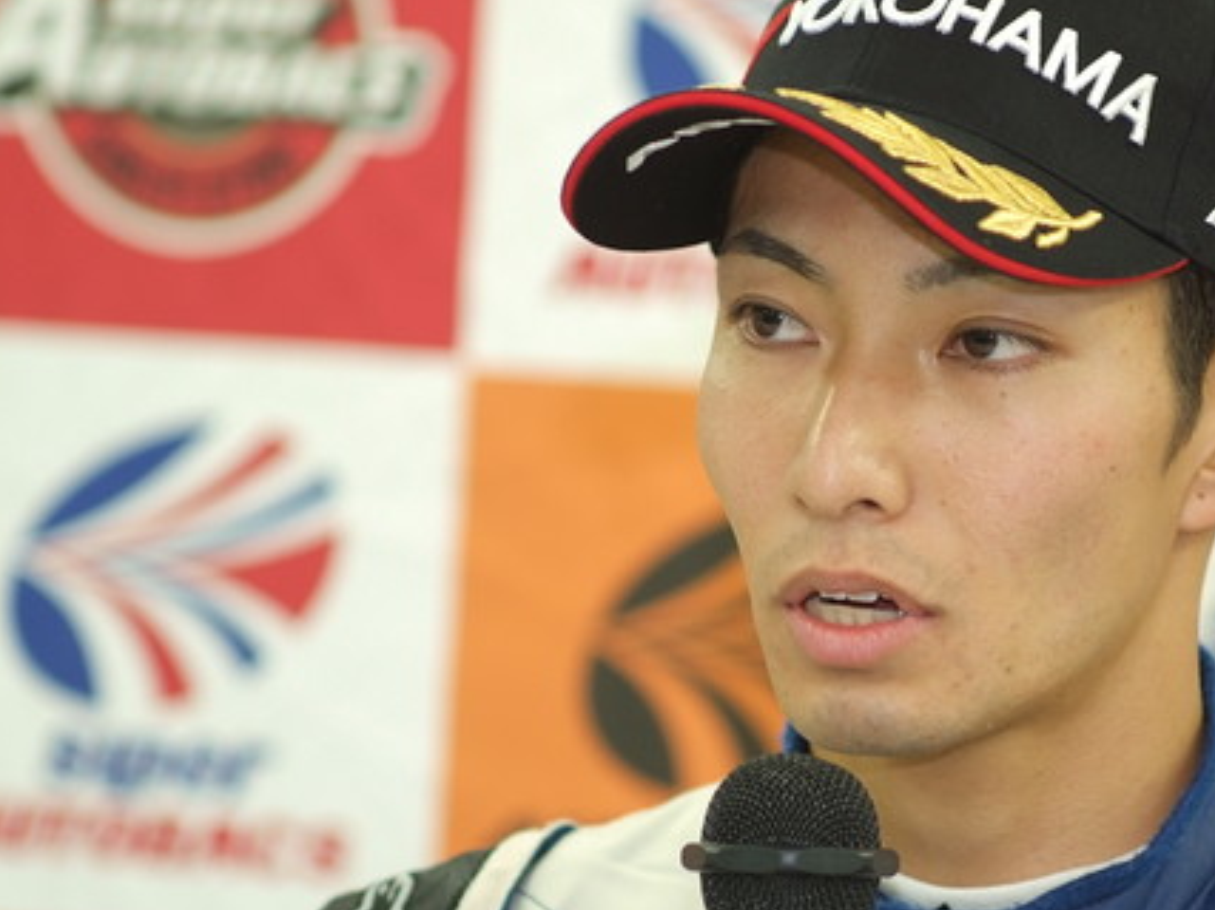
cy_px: 532
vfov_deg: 5.8
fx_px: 8983
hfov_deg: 7.7
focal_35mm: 256
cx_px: 828
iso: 400
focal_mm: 105
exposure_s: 1/60
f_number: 2.5
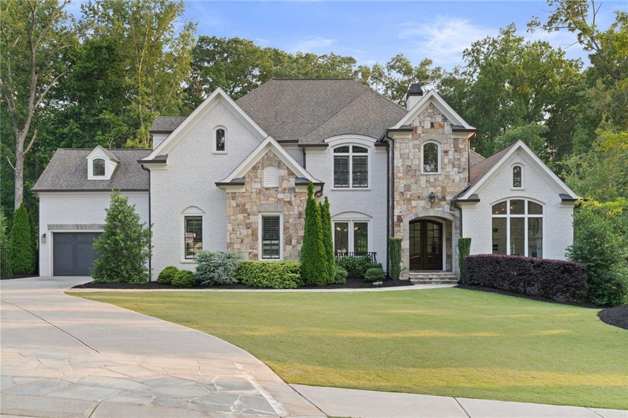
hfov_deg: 51.9
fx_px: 645
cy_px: 209
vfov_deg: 35.9
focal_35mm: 37
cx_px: 314
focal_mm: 37
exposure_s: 1/13
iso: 100
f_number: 8
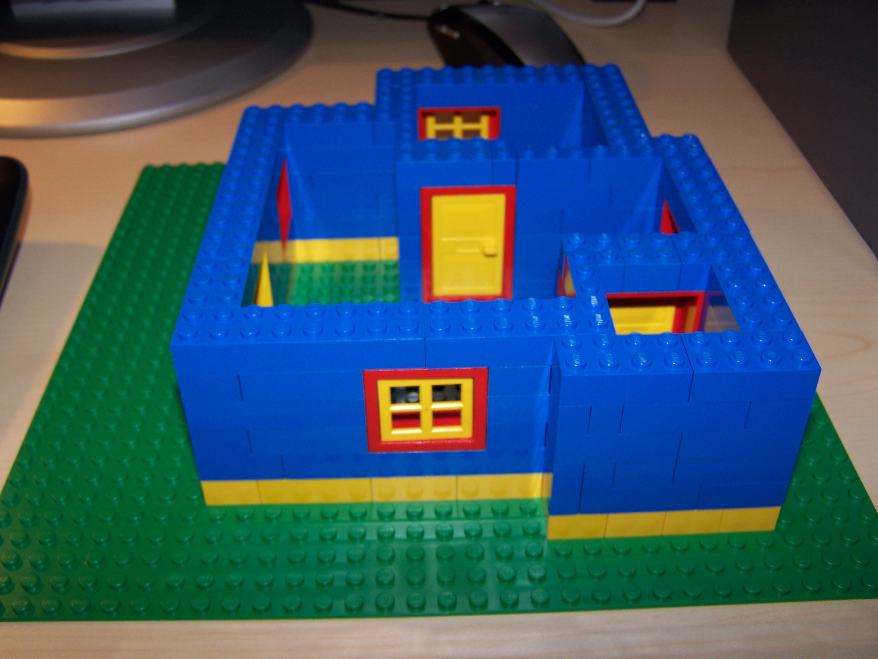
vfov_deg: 37.7
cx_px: 439
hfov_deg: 49.0
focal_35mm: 38
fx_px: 964
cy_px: 330
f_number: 2.8
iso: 80
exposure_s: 1/60
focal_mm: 6.3
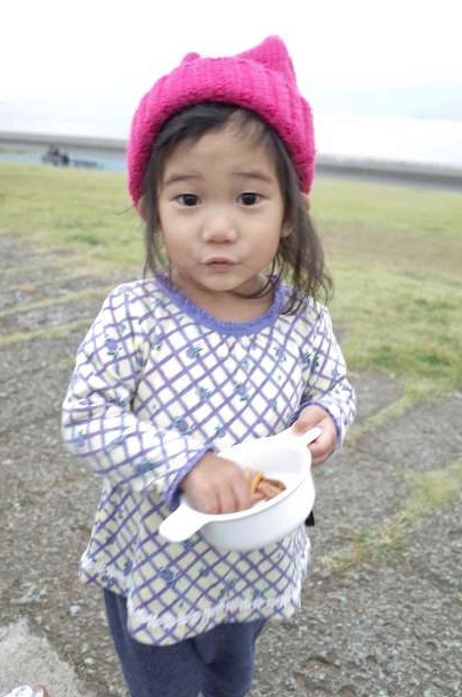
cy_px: 334
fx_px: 425
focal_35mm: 22
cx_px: 228
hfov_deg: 57.0
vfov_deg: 78.6
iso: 100
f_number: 3.2
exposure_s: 1/45
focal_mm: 13.7
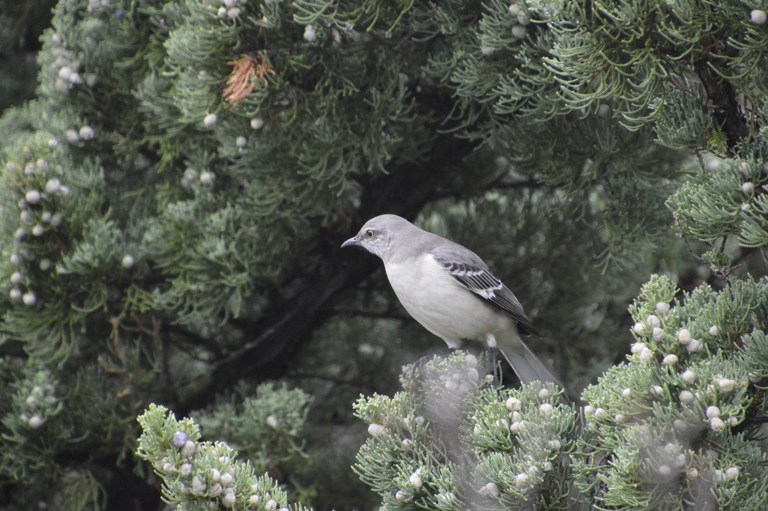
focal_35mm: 450
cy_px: 256
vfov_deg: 3.0
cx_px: 384
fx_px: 9592
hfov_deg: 4.6
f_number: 6.3
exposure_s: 1/400
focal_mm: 300
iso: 3200
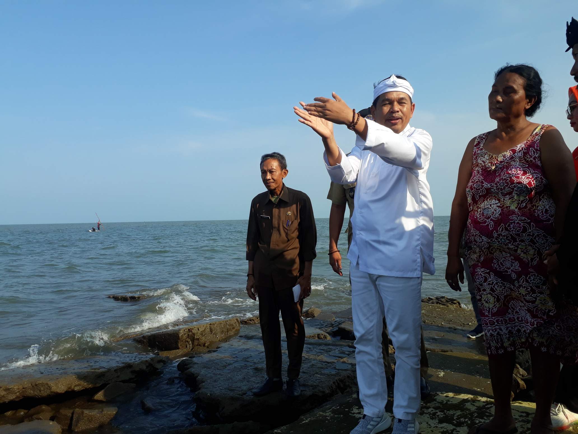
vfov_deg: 51.4
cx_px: 289
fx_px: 451
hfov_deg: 65.3
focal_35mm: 27
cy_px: 217
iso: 40
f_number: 1.9
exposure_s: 1/1511
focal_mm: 3.6
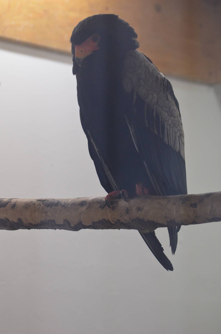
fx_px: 1942
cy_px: 167
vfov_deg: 9.8
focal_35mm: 210
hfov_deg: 6.5
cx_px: 110
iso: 1600
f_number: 4.8
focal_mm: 140
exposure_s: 1/125
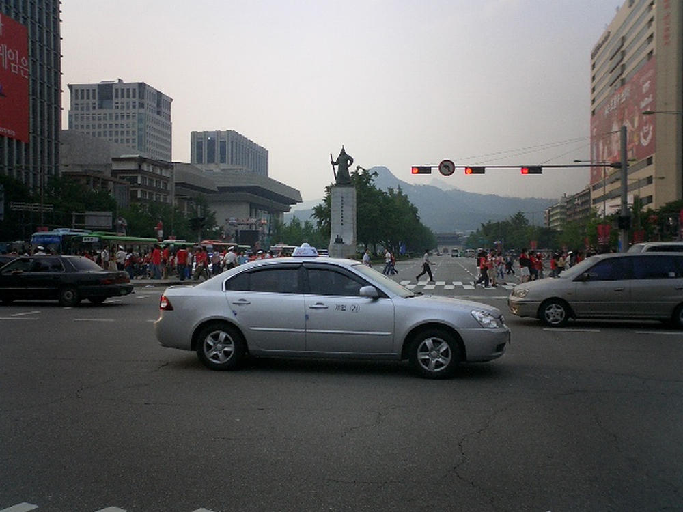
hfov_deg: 50.1
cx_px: 342
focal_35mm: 37
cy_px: 256
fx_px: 730
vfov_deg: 38.7
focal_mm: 5.6
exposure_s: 1/800
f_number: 3.5
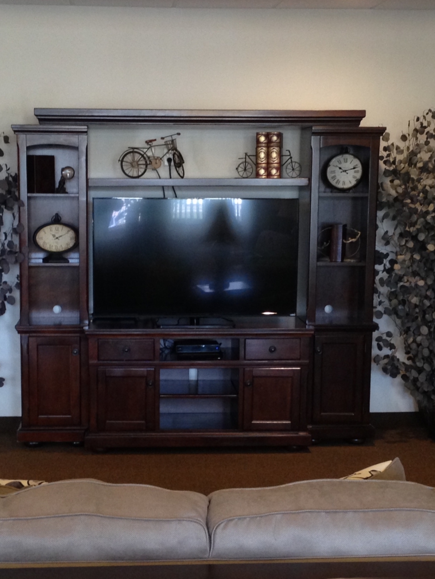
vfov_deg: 29.8
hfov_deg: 22.6
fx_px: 1089
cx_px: 187
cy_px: 342
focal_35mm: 65
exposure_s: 1/20
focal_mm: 4.12
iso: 160
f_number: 2.4
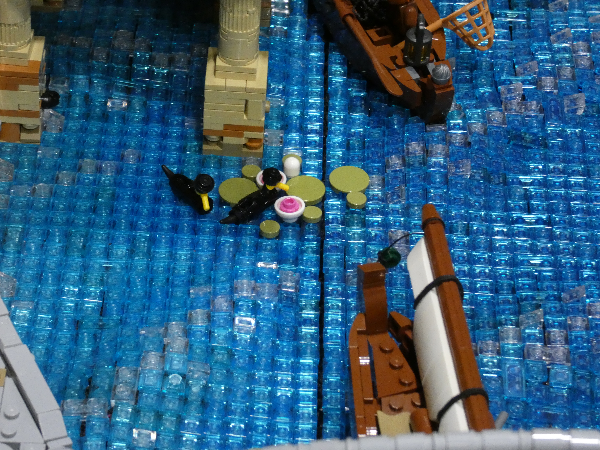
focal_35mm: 130
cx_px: 300
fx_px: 2253
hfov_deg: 15.2
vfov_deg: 11.4
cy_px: 225
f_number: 5.2
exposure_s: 1/80
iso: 800
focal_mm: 23.3
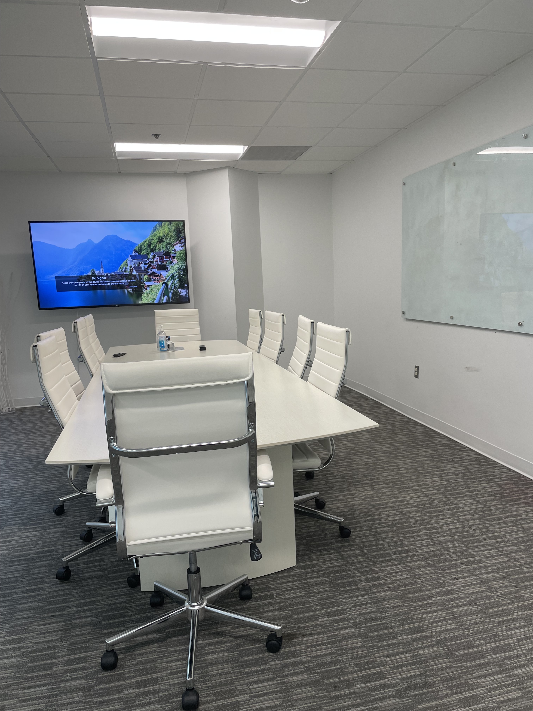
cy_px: 356
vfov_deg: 67.3
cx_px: 266
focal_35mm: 26
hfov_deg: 53.1
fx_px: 534
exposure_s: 1/120
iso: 64
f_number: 1.6
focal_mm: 4.2
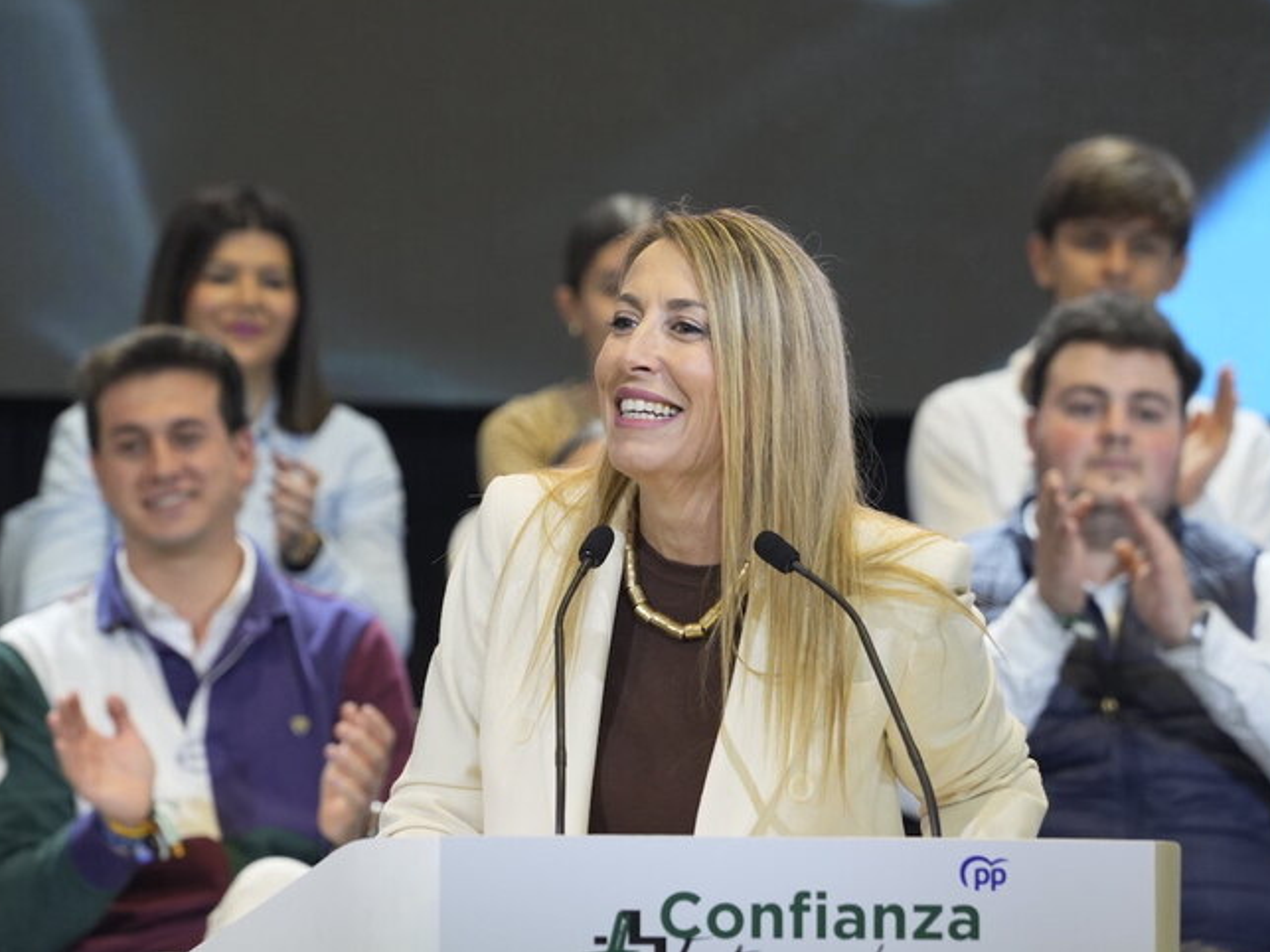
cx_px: 622
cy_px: 475
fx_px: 11958
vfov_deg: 4.6
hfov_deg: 6.1
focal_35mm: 326
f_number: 5
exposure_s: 1/160
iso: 1250
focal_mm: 200
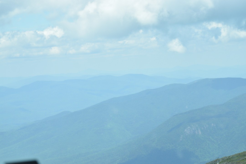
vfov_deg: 9.1
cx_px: 123
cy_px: 82
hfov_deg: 13.7
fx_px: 1025
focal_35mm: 150
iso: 800
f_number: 16
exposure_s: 1/320
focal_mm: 100
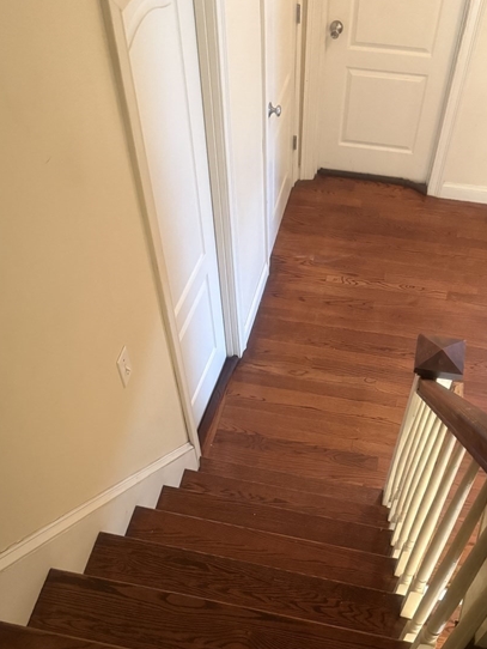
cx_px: 261
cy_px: 456
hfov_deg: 41.8
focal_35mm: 34
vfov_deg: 52.4
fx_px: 637
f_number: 1.78
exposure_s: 1/40
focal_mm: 6.76
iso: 1000
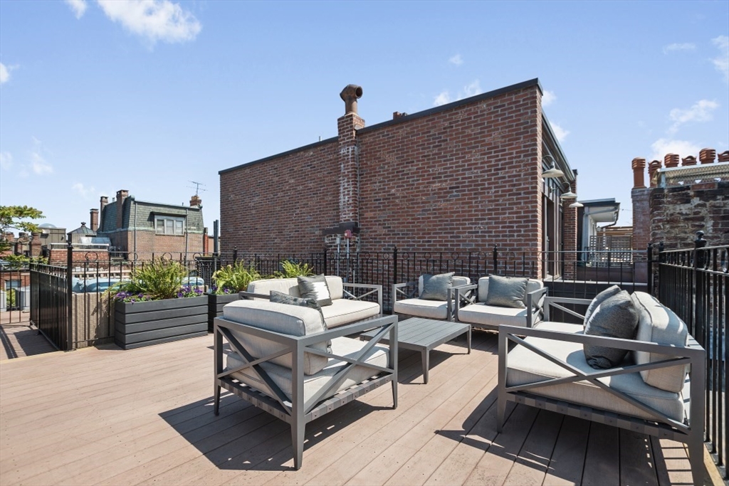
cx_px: 364
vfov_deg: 77.3
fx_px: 304
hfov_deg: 100.4
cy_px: 243
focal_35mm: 15
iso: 100
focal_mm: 10
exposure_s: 1/500
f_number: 5
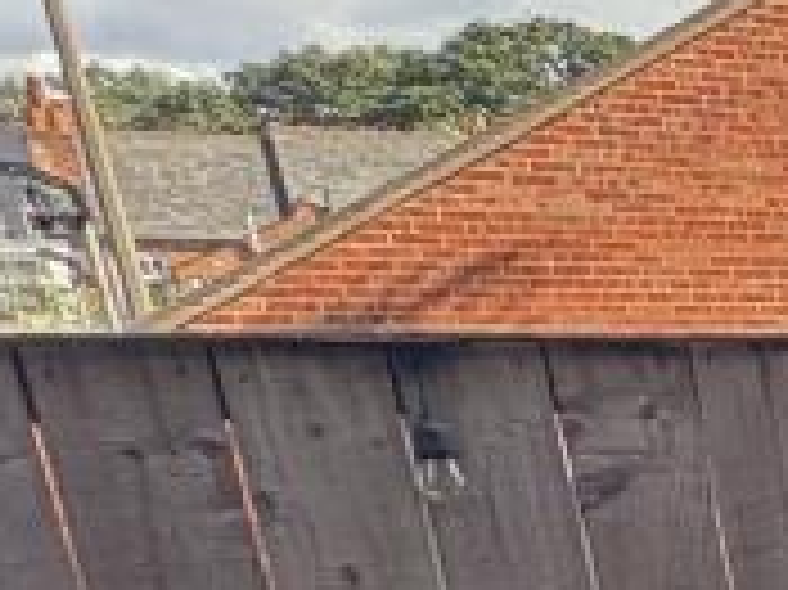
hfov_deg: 12.2
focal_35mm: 82
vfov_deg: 16.7
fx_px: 1865
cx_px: 2260
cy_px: 815
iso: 40
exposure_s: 1/185
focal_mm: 2.22
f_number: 2.2
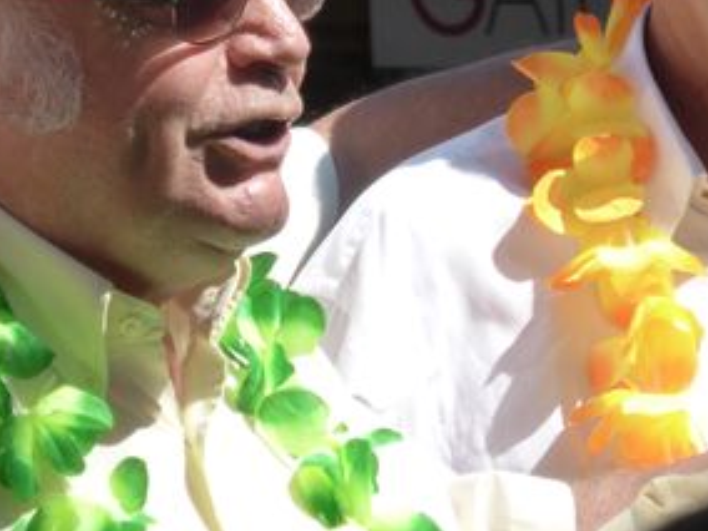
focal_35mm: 1006
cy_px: 20
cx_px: 162
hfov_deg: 2.0
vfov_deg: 1.5
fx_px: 20576
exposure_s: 1/500
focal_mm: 77.4
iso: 200
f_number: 6.2
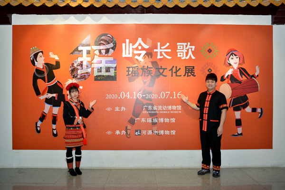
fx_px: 222
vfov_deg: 46.4
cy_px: 95
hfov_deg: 65.5
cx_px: 142
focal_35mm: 28
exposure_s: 1/60
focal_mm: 28
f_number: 4
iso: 500
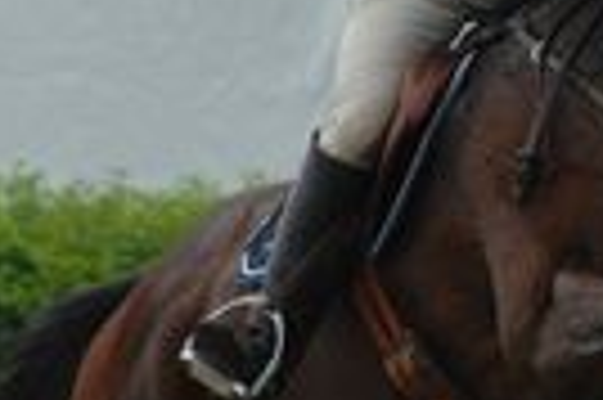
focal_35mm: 2868
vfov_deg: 0.5
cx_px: 882
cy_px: 236
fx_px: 47980
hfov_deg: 0.7
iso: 500
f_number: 11
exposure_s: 1/500
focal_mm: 400
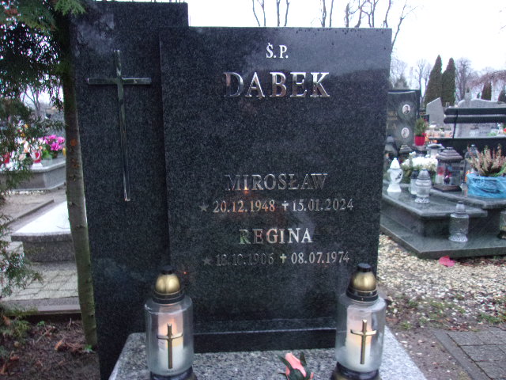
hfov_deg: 65.3
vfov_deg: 51.4
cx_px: 253
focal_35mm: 27
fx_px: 395
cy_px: 190
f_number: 3
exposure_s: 1/34
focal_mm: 4.9
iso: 374
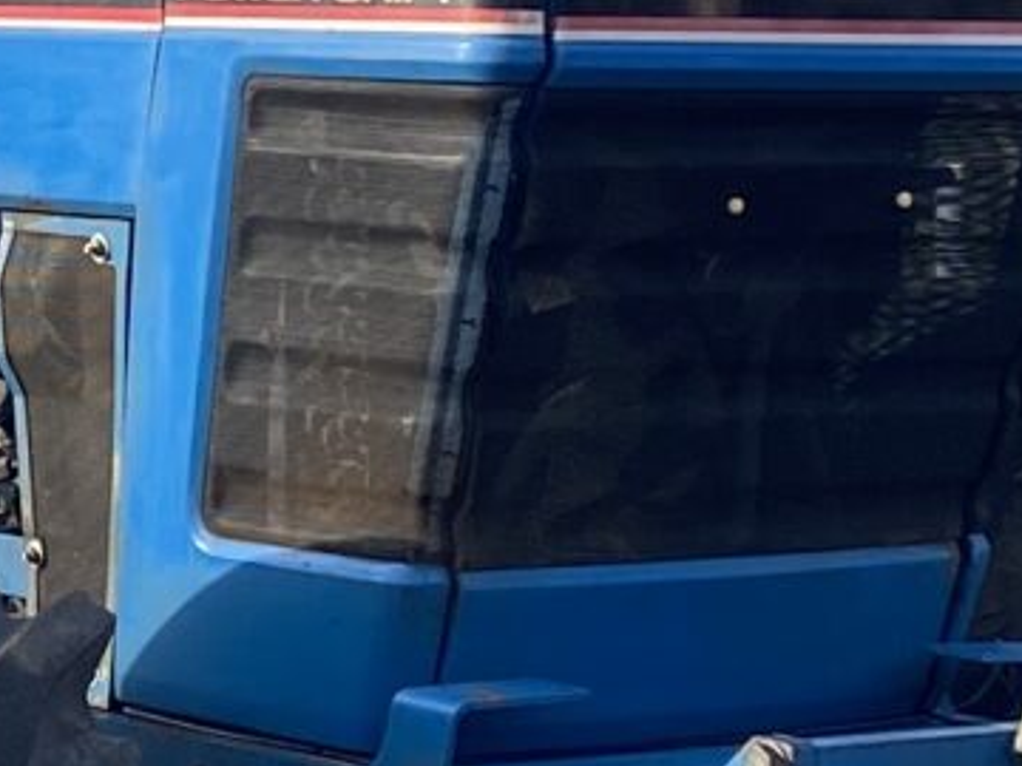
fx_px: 5462
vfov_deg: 8.0
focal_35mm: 185
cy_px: 136
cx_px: 51
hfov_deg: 10.6
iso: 32
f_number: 1.8
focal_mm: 4.25
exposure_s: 1/1063
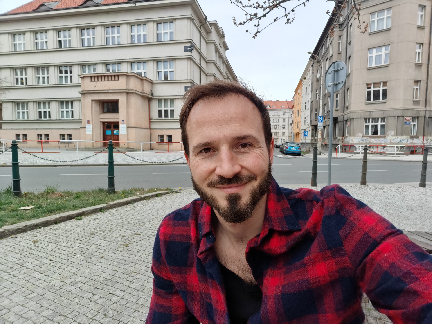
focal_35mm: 21
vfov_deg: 63.4
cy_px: 162
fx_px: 262
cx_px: 216
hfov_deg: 79.0
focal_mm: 2.98
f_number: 2
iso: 50
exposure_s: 1/540
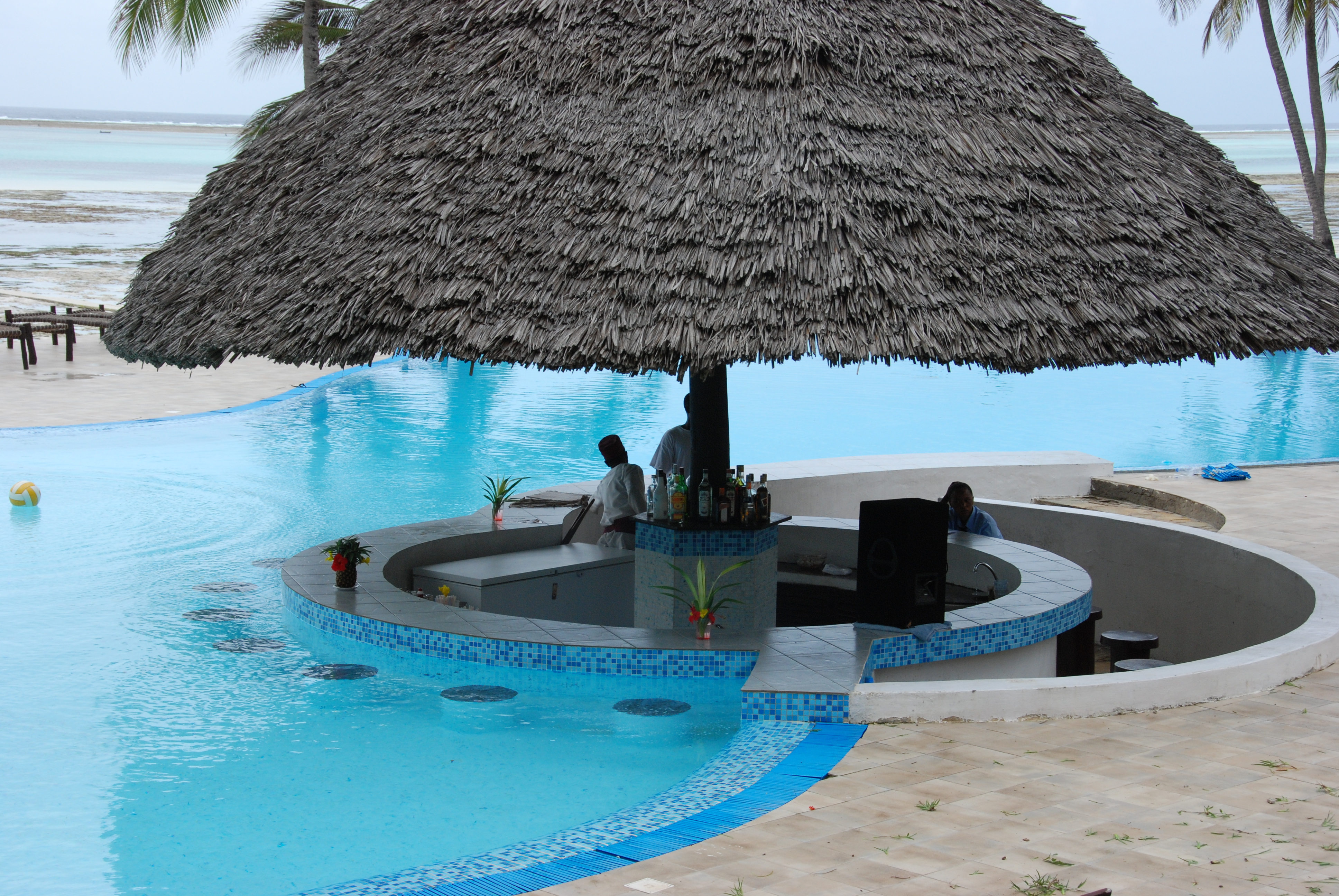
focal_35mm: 69
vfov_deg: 19.8
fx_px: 2569
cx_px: 670
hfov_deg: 29.2
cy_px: 448
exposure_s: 1/400
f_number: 10
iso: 320
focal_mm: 46
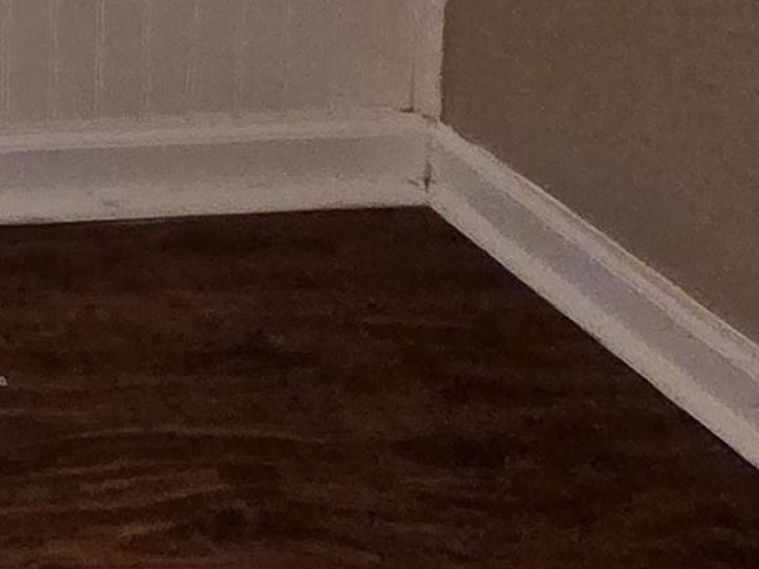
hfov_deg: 14.3
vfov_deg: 12.5
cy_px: -992
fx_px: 1578
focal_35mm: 72
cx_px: -1151
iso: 250
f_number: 2.2
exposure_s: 1/60
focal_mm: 2.2
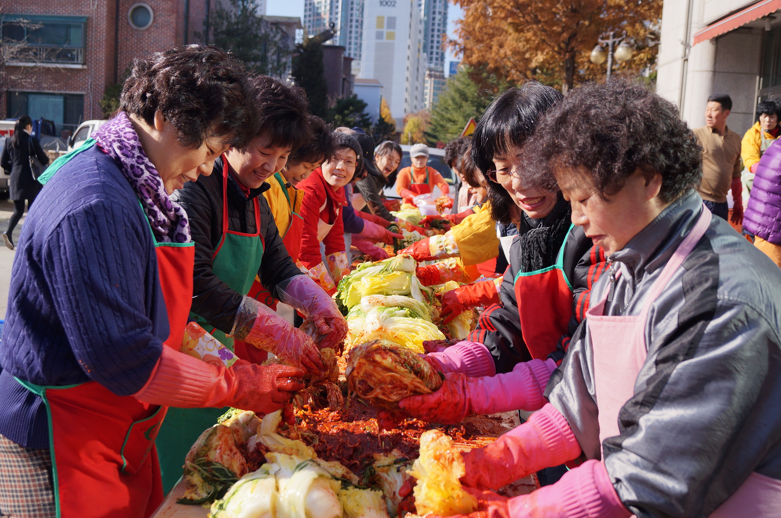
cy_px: 251
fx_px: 823
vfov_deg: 34.9
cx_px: 385
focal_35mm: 38
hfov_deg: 50.8
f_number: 4.5
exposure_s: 1/800
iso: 100
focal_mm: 24
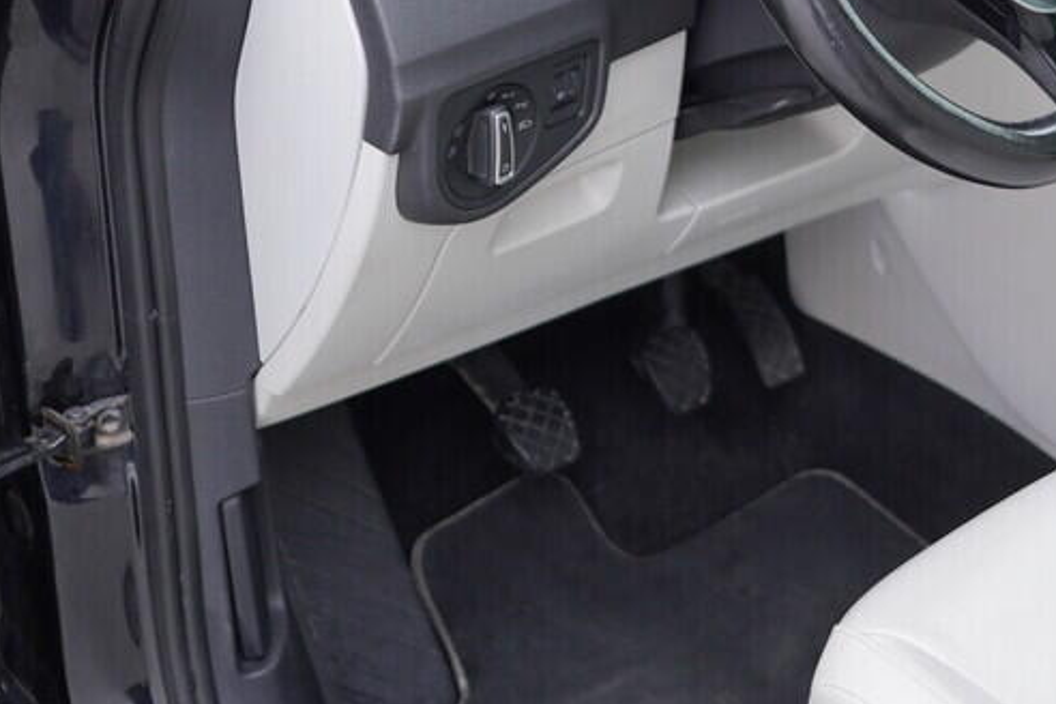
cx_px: 880
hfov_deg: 26.4
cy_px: 132
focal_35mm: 75
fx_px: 2200
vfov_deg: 18.0
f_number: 2.8
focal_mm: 24
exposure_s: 1/40
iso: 125
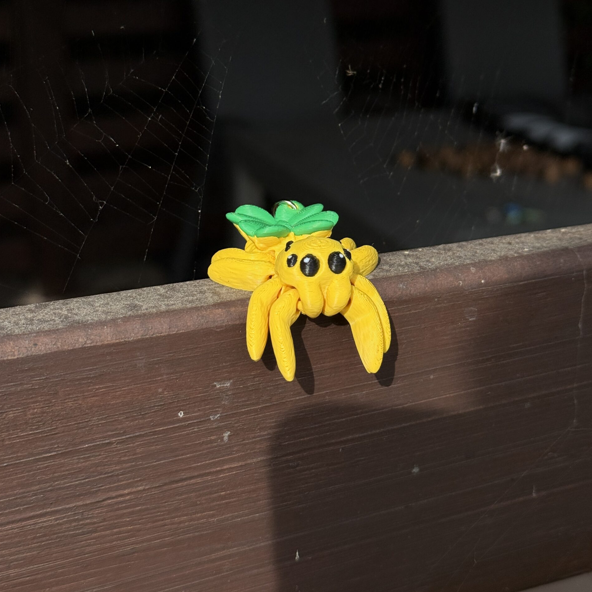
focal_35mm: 57
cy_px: 199
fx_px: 1103
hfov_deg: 30.0
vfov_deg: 29.8
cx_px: 294
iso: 64
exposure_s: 1/3704
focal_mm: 6.76
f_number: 1.78
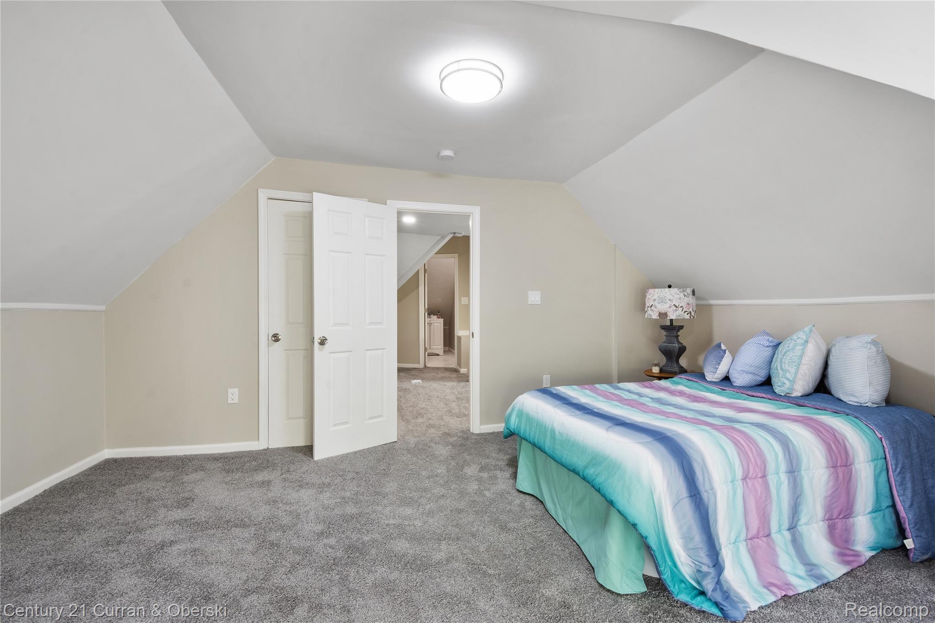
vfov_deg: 77.3
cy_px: 312
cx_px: 468
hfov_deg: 100.4
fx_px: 390
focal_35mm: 15
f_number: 10
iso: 250
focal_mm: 10
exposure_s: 1/2
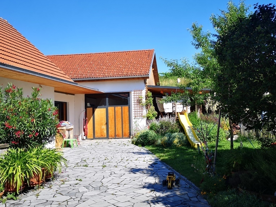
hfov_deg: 51.3
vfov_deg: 39.7
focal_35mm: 36
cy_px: 102
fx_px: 287
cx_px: 150
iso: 50
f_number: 1.8
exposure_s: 1/1517
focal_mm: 5.58
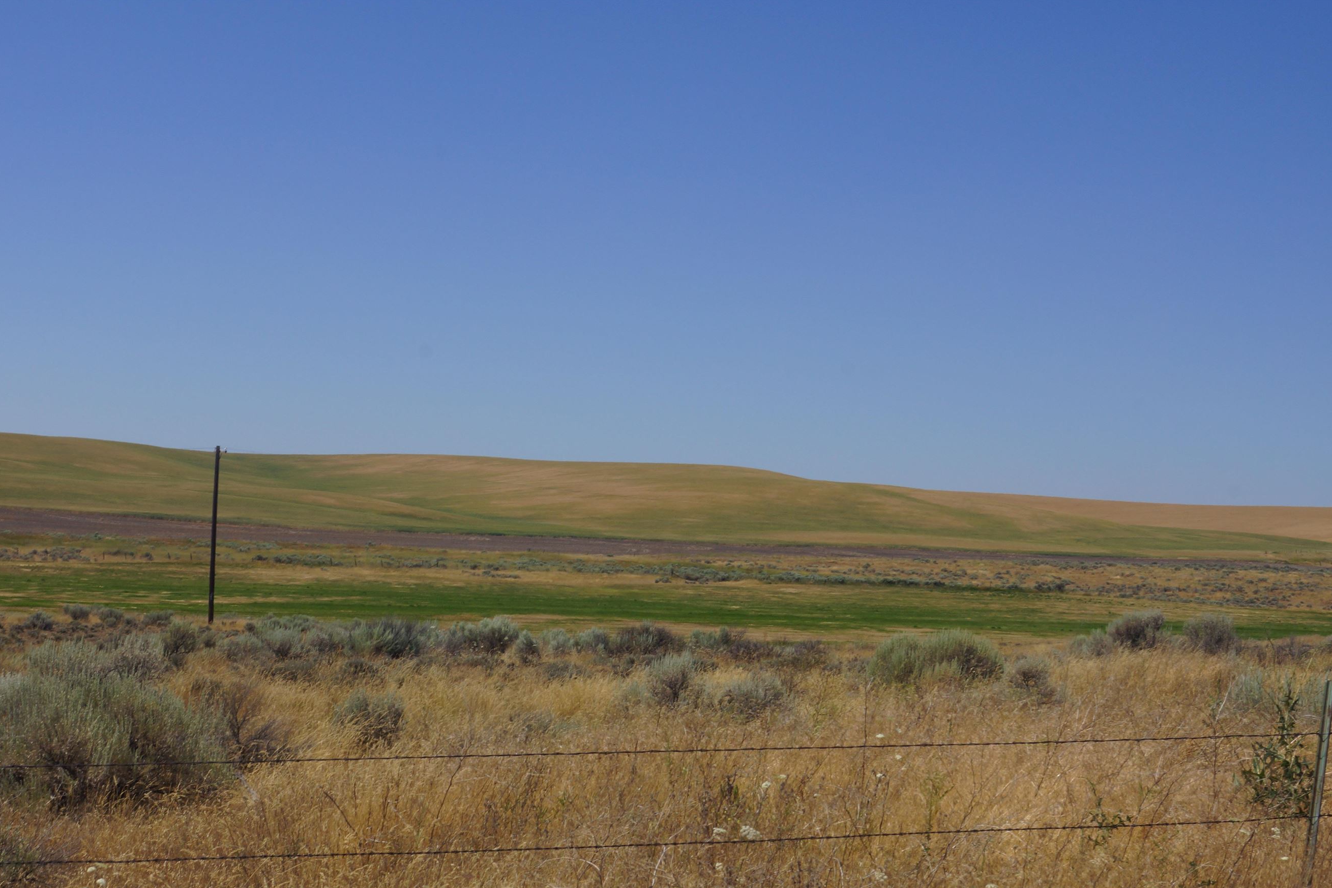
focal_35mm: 62
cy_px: 519
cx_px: 558
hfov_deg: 32.5
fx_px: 2279
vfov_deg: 22.0
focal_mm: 35
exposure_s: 1/160
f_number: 16
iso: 100
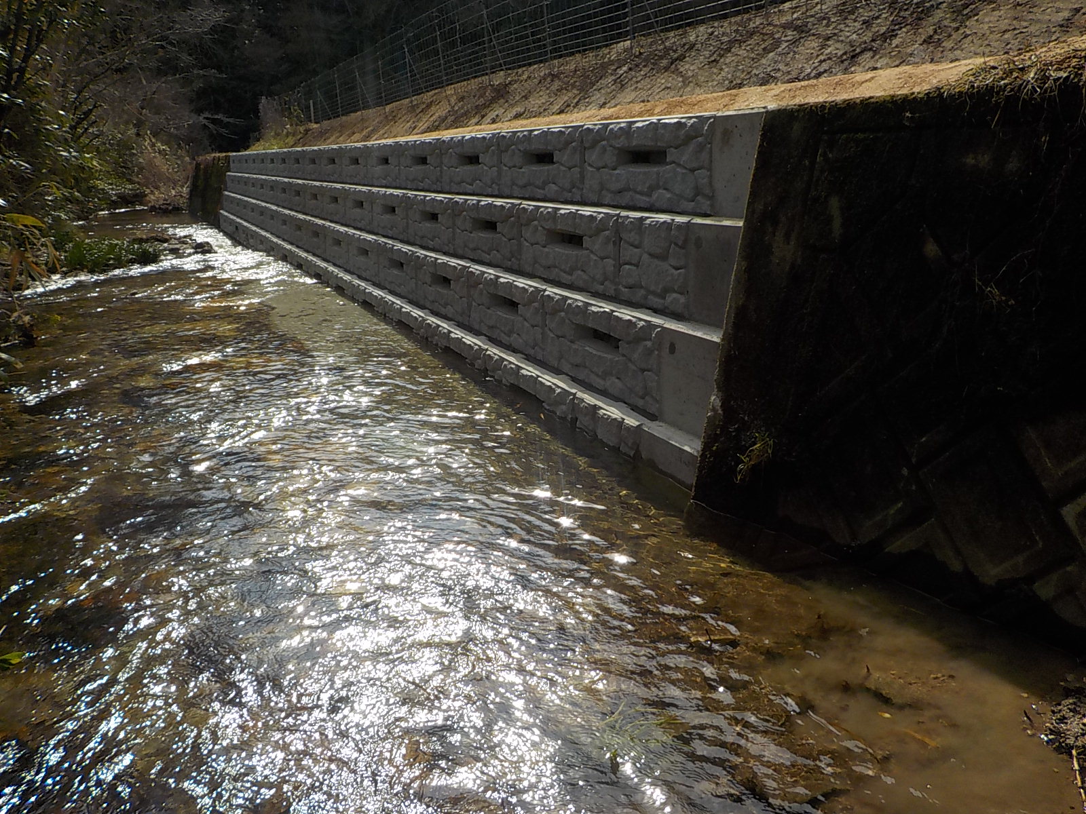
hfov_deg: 60.0
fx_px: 941
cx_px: 543
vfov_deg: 46.8
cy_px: 407
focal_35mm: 30
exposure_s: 1/1250
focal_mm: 4.1
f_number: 3.3
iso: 125
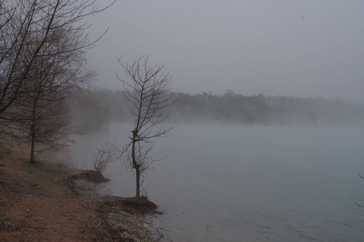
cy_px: 121
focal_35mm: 52
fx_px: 530
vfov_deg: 25.7
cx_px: 182
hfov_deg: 37.9
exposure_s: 1/80
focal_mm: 35
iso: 800
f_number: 22
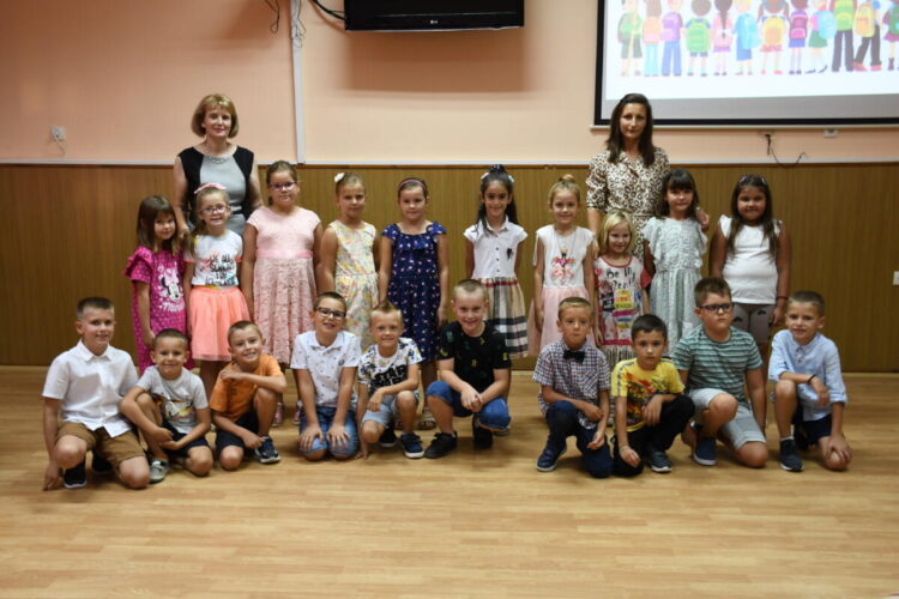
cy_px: 300
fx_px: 899
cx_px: 450
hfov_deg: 53.1
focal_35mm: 36
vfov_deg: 36.9
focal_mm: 24
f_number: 5.6
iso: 500
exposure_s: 1/15
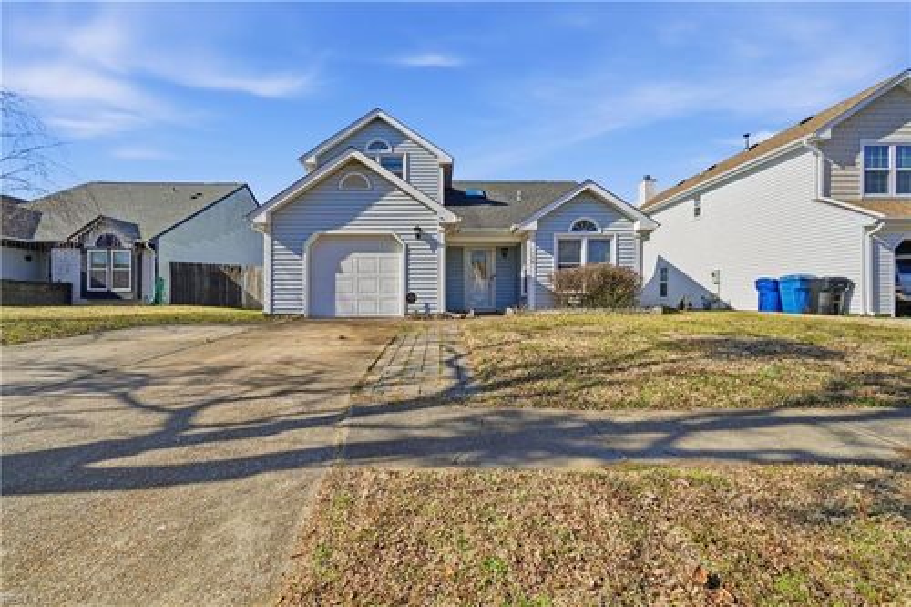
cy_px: 304
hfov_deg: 100.4
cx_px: 456
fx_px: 379
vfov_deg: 77.3
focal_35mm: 15
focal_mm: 10
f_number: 8
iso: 100
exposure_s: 1/1600
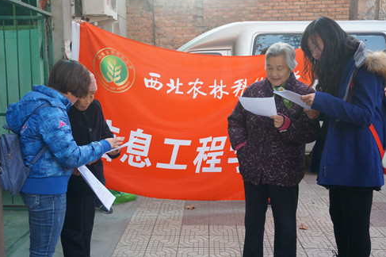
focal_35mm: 40
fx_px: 429
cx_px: 189
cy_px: 126
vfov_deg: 33.4
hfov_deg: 48.5
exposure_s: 1/160
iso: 800
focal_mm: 26
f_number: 4.5
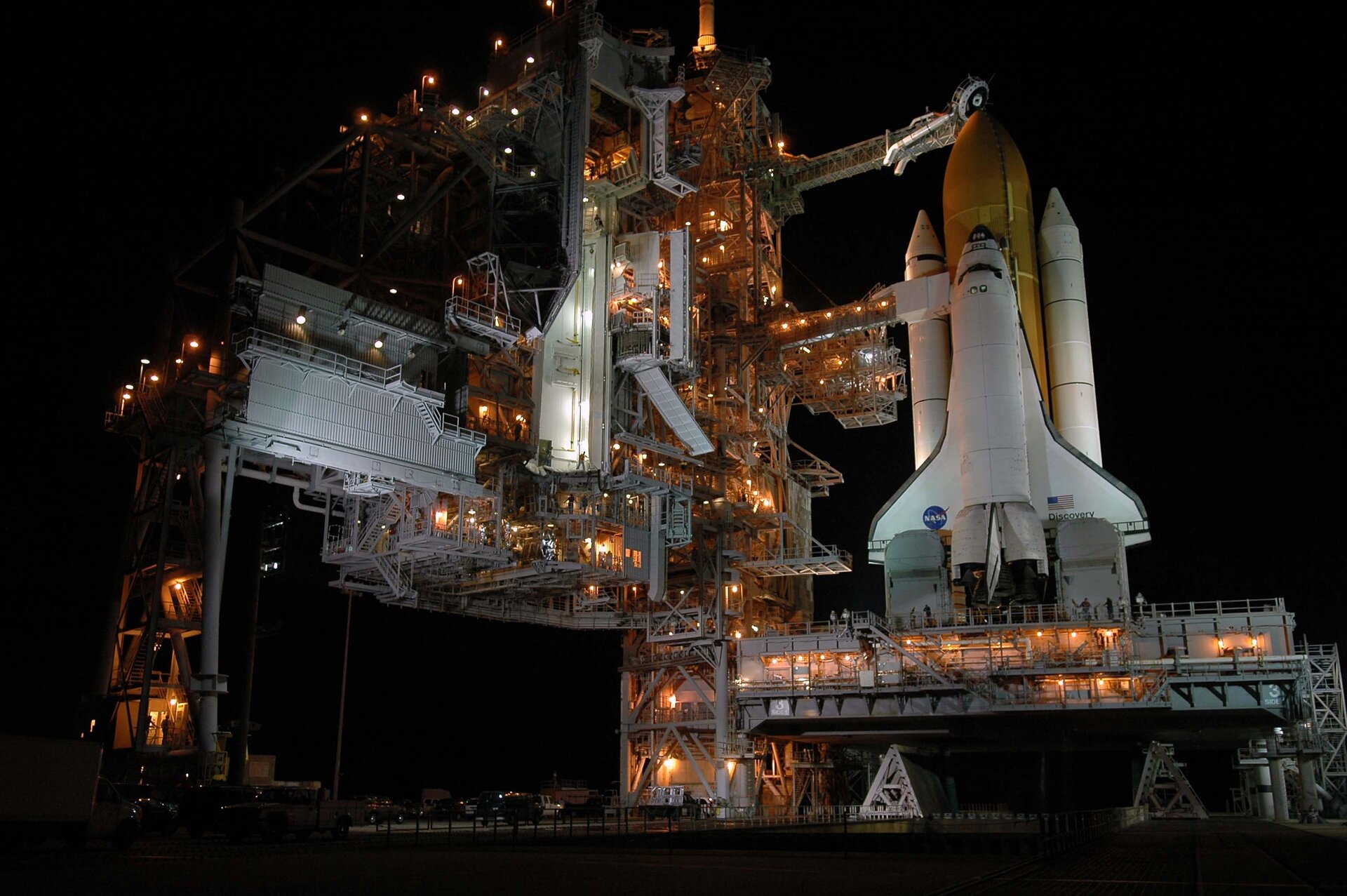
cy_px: 448
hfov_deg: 57.3
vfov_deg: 39.9
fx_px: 1234
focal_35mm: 33
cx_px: 674
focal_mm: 22
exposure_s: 1/30
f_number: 2.8
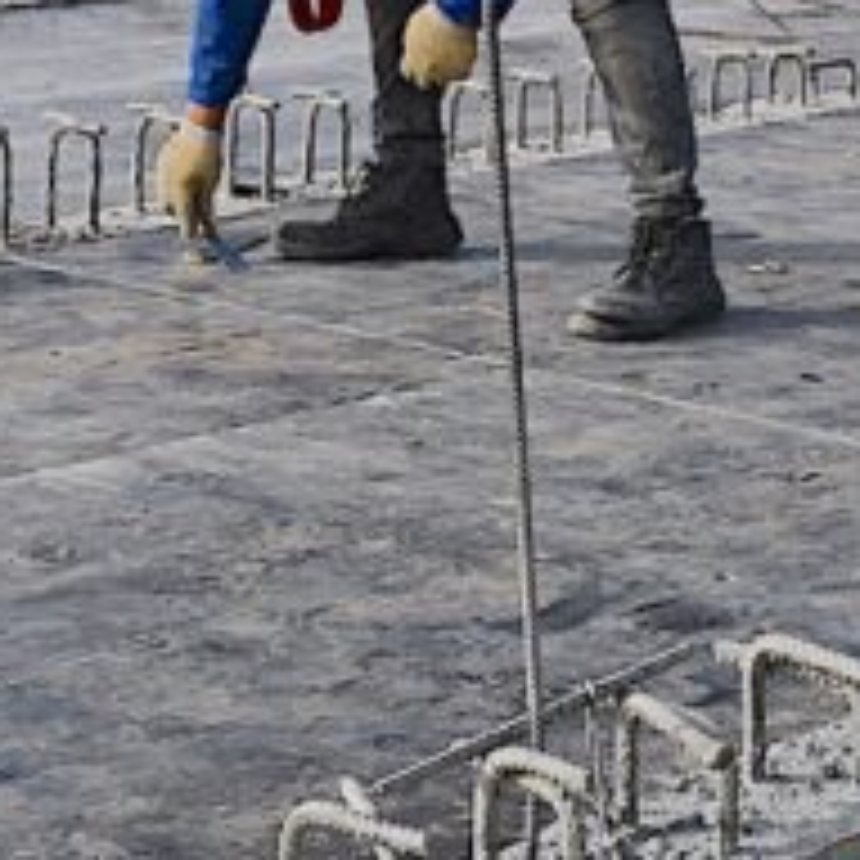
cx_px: 221
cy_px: -151
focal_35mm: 120
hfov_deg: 14.5
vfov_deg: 14.1
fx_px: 3373
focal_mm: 24
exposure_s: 1/320
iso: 100
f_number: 9
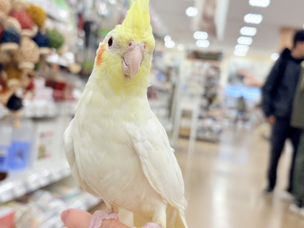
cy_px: 114
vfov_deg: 28.0
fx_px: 457
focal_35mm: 52
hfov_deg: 36.8
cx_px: 152
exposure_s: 1/100
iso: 100
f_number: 1.6
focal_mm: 5.96
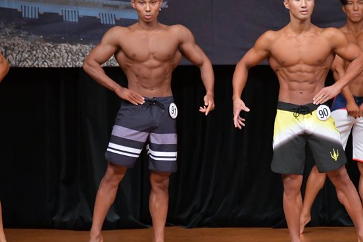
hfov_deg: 5.4
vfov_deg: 3.6
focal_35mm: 379
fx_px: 3821
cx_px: 217
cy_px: 116
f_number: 5.6
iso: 5000
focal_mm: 180
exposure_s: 1/400
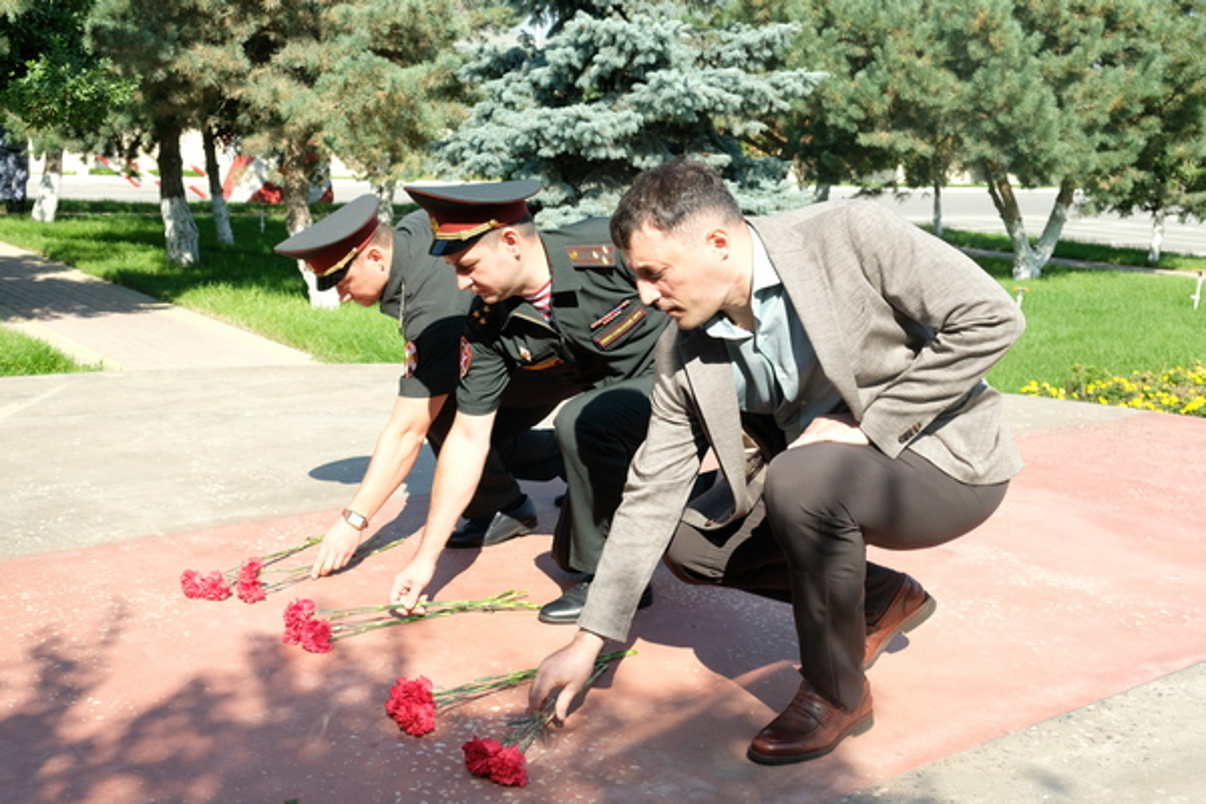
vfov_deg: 31.9
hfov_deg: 46.4
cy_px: 402
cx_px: 603
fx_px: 1407
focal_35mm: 42
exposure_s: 1/1600
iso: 1250
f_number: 5.6
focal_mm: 27.7
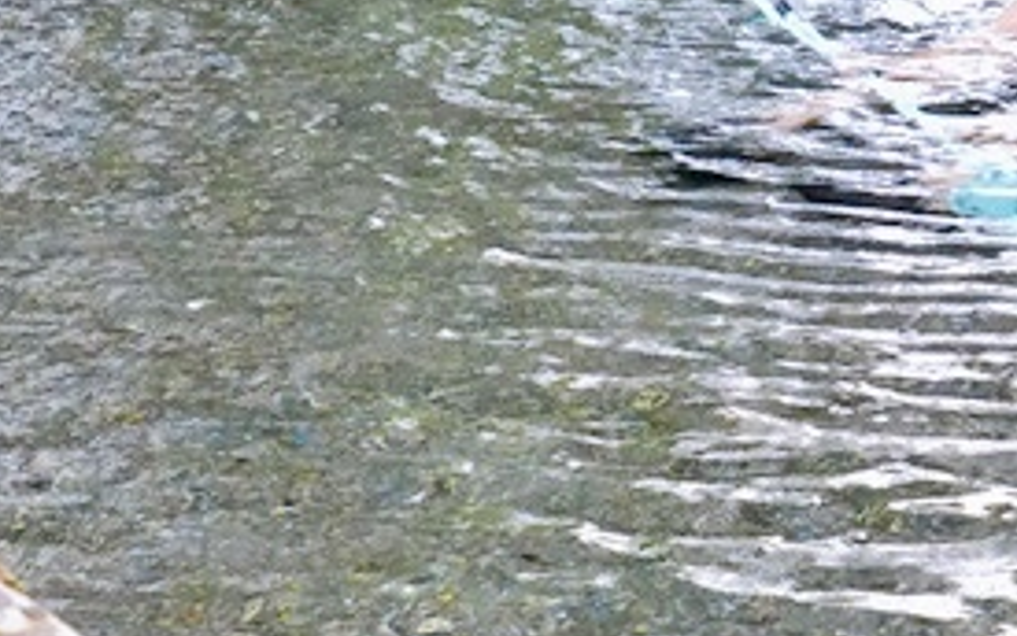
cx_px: 1268
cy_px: 109
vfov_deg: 5.9
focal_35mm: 224
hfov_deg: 9.2
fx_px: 6210
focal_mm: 59
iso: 6400
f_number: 8
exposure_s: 1/500
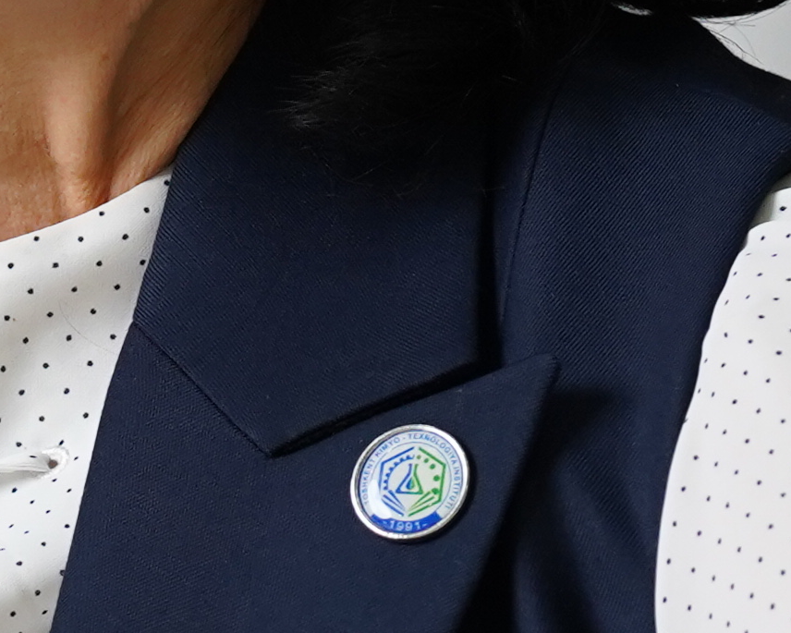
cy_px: 181
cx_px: -92
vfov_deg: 1.4
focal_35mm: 1098
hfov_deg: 1.8
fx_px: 25708
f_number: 4
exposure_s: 1/200
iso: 1600
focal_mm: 167
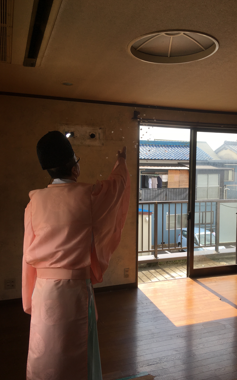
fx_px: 320
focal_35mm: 31
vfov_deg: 61.2
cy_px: 191
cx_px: 137
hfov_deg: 40.5
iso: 25
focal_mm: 4.15
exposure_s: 1/418
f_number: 2.2
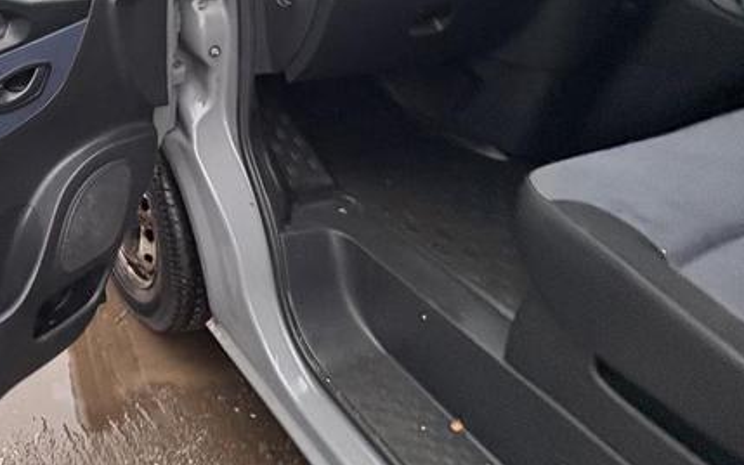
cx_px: -28
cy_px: -31
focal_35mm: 31
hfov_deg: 48.3
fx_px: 628
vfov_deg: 35.4
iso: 250
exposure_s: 1/60
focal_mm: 2.22
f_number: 2.2
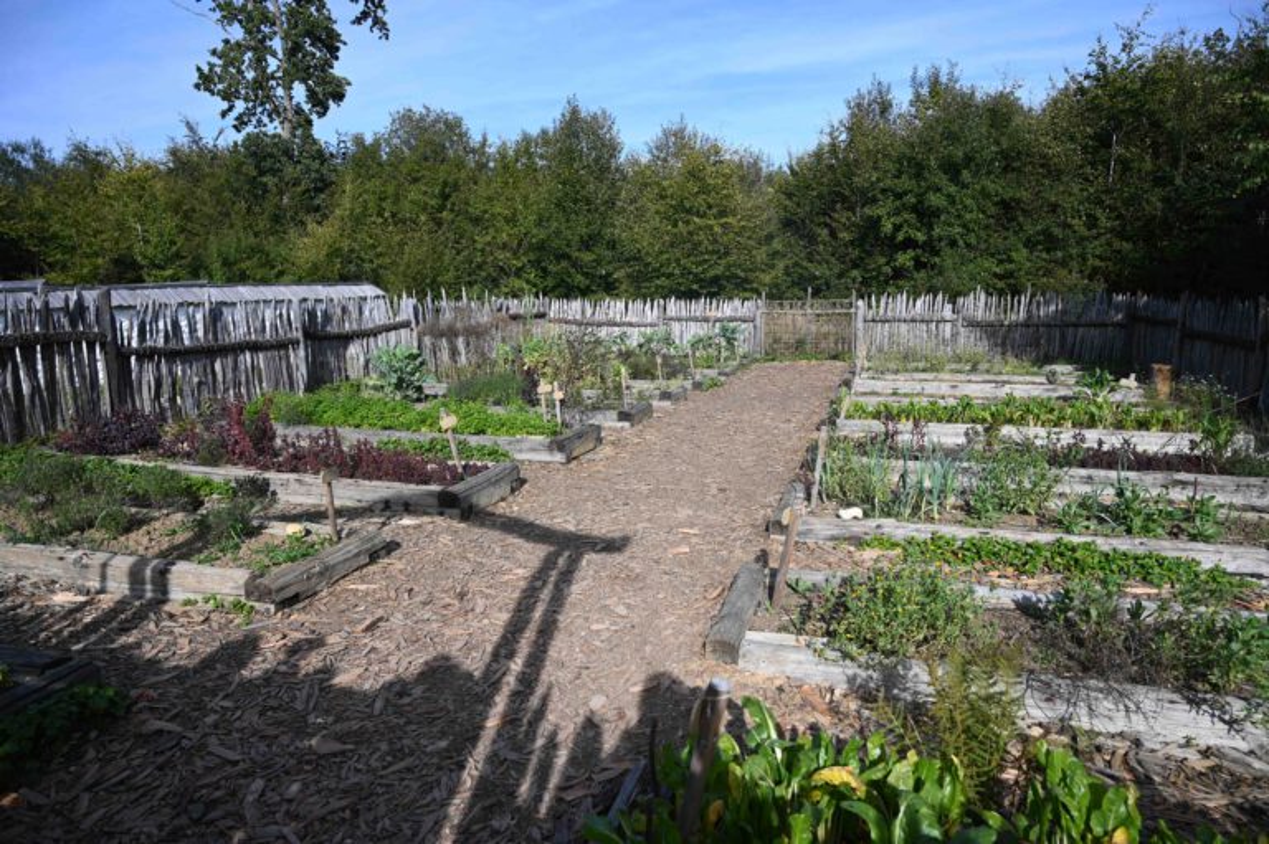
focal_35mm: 24
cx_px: 634
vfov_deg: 53.1
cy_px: 422
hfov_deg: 73.8
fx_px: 845
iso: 100
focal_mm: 24
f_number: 4.5
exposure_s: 1/640
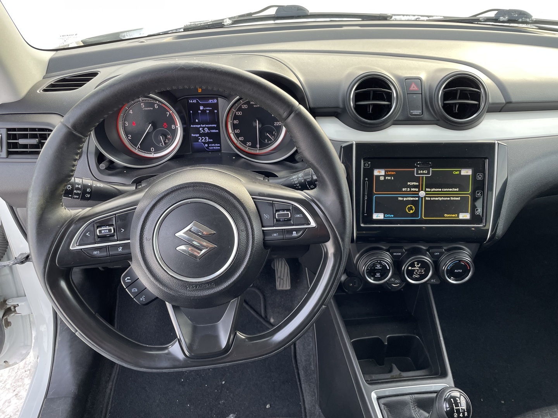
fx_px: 419
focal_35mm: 26
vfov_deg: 53.1
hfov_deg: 67.3
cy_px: 209
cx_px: 279
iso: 80
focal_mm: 4.2
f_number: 1.6
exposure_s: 1/121
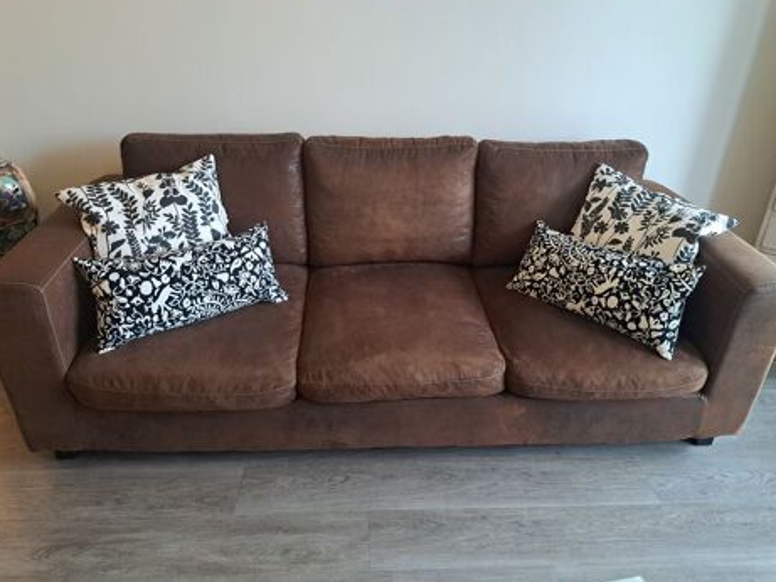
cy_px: 286
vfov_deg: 54.9
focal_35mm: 25
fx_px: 561
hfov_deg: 69.4
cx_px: 397
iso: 320
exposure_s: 1/50
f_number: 1.8
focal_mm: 5.23
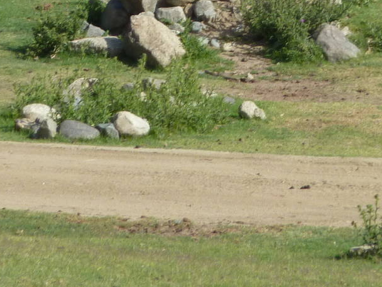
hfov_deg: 2.5
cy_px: -42
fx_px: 8707
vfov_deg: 1.9
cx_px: 272
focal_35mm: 789
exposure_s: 1/800
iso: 160
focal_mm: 49.2
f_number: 4.9
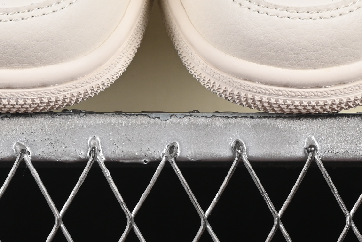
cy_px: -158
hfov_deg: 7.6
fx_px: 2726
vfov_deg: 5.0
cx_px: 161
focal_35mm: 271
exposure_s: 1/100
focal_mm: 50
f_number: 8
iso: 160
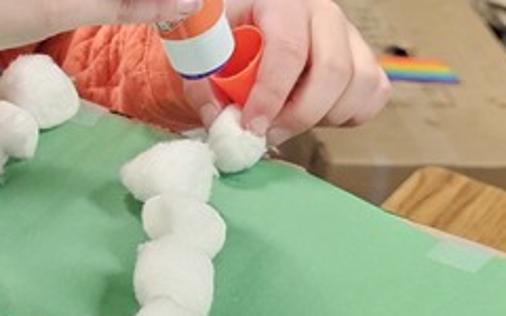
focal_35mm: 104
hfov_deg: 19.1
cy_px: 101
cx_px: -74
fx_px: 1434
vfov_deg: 12.6
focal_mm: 6.3
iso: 500
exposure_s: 1/120
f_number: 1.7
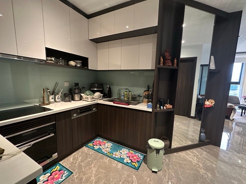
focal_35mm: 15
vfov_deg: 81.7
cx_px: 131
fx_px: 107
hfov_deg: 98.0
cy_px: 95
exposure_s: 1/50
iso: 800
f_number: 2.2
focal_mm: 2.22
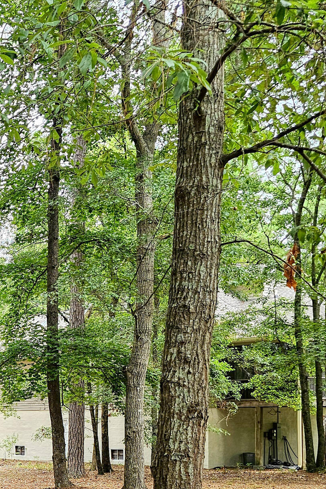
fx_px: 801
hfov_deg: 18.9
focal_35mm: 59
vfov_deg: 32.6
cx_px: -223
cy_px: 417
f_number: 1.7
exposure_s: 1/120
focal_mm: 6.3
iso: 50
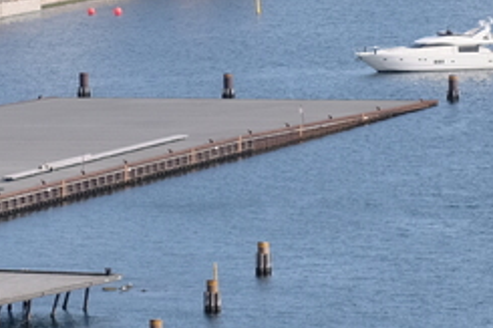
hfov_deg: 3.3
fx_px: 8580
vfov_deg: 2.2
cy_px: 98
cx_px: 217
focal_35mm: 627
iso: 640
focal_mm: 100
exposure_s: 1/1900
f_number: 5.6
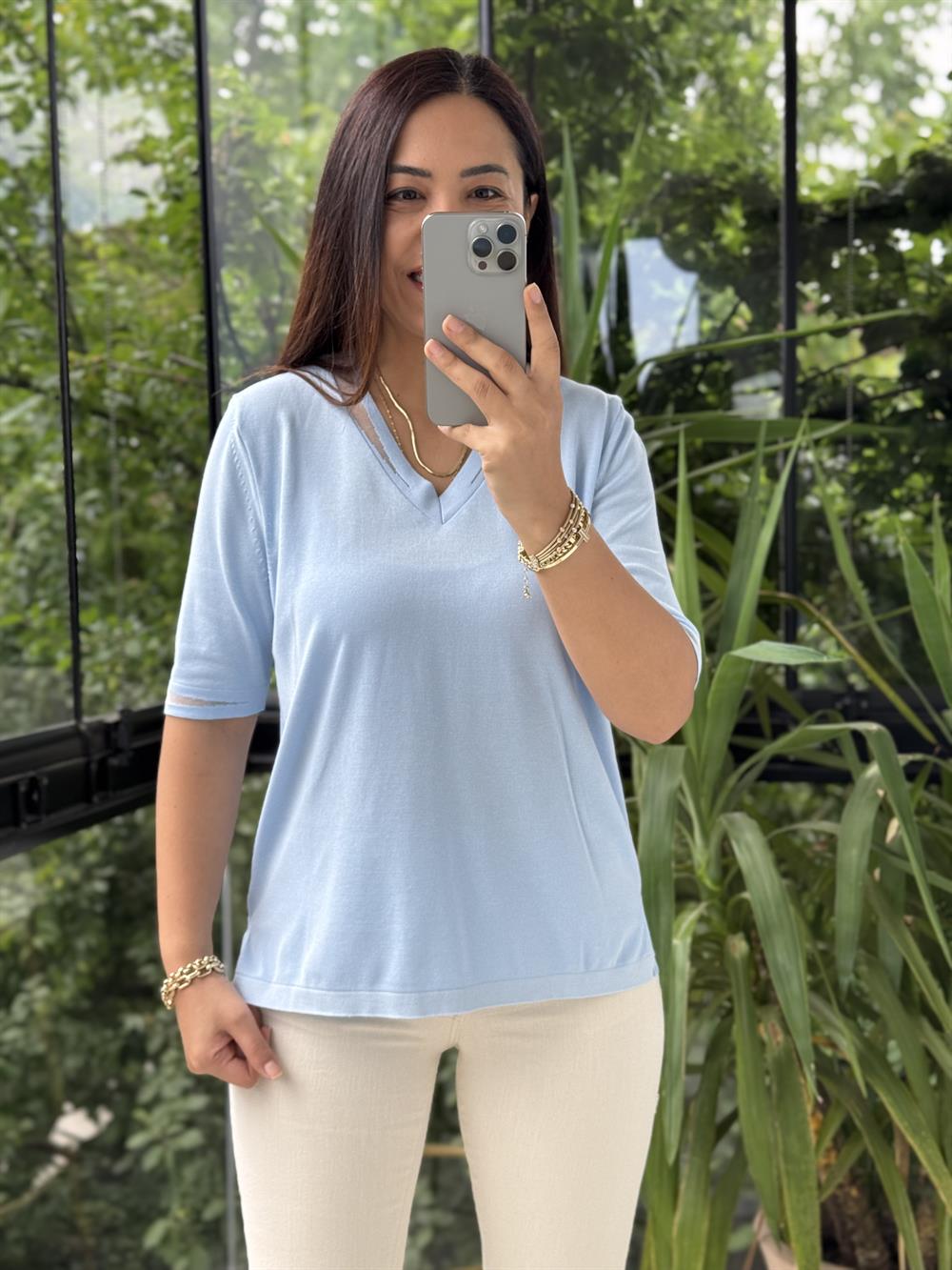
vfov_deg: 39.7
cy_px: 635
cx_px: 476
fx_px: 1760
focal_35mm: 48
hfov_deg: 30.3
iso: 64
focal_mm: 6.76
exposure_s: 1/256
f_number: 1.78
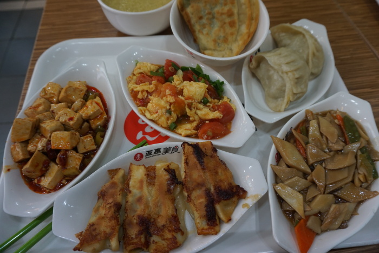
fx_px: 253
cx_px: 190
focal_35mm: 24
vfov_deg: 53.2
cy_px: 126
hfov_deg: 73.7
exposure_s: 1/60
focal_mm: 16
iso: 500
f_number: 4
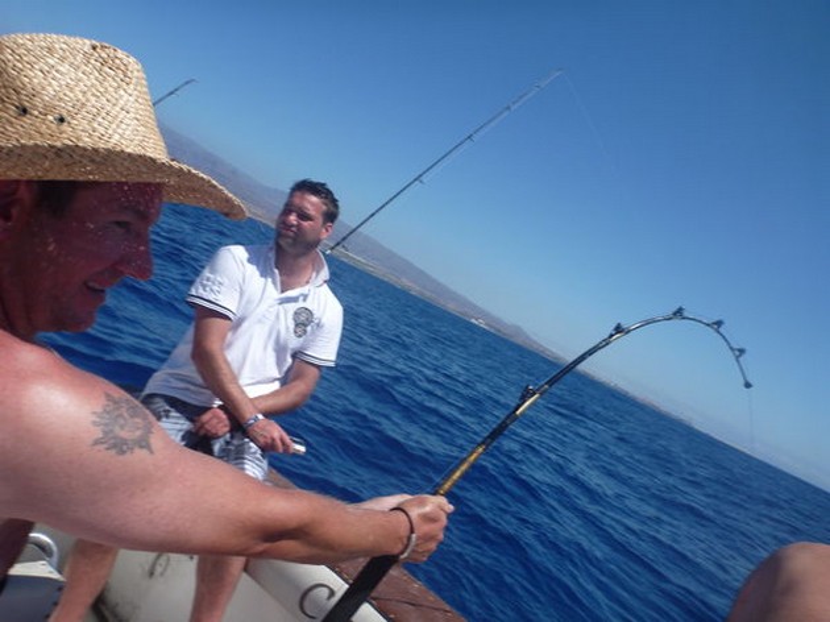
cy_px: 311
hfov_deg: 63.5
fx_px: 671
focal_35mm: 28
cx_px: 415
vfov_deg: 49.7
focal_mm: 4.9
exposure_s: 1/160
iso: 100
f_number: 10
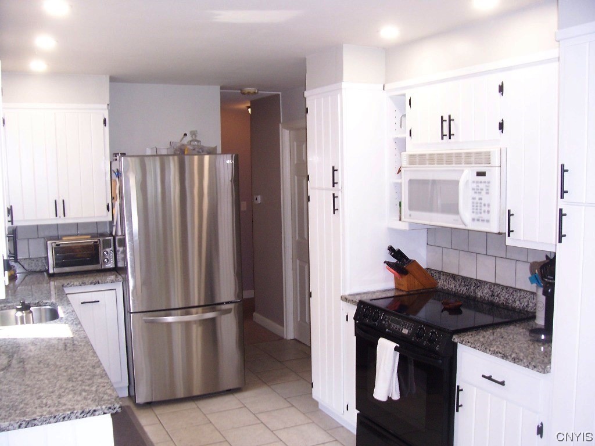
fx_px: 584
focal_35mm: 34
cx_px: 298
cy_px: 223
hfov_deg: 54.0
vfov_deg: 41.8
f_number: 2.7
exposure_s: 1/60
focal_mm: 5.6
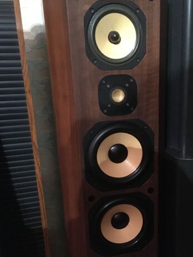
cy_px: 163
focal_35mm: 40
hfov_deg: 35.8
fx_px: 297
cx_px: 120
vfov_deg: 46.3
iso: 1000
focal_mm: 4.15
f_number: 2.2
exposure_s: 1/17
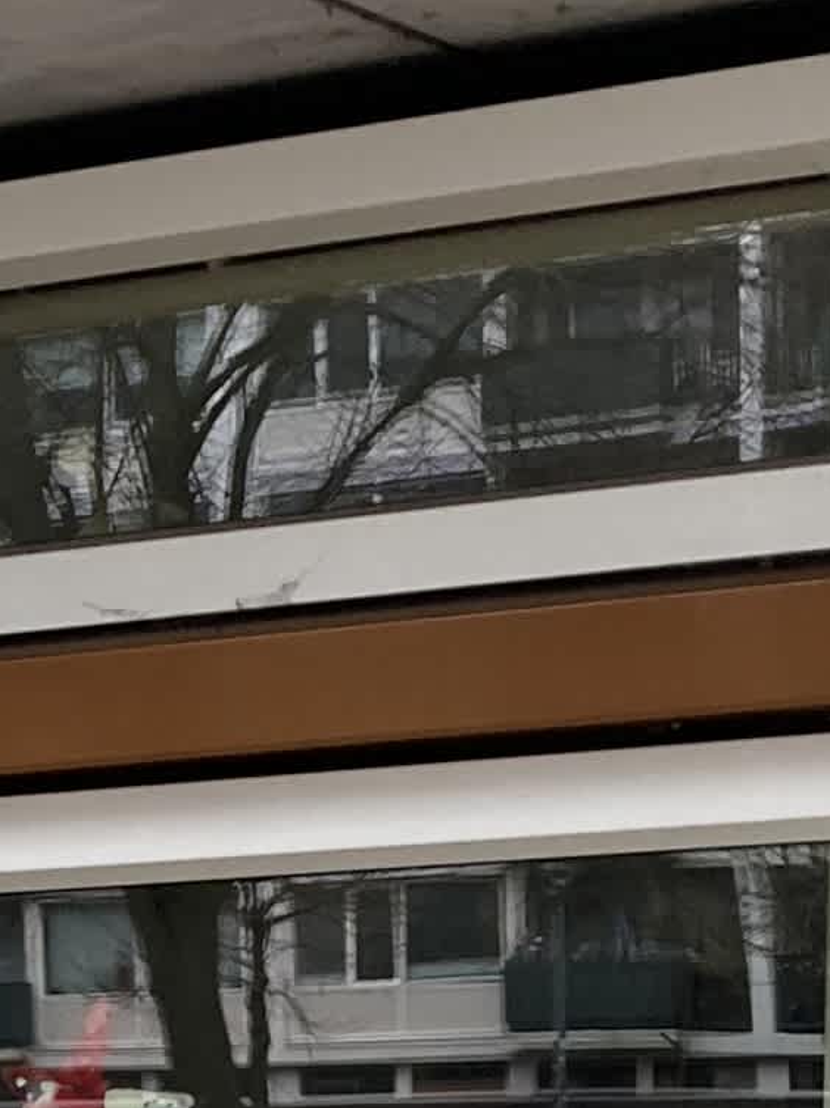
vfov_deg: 12.6
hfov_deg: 9.5
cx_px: -577
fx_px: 4800
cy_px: 1539
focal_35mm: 150
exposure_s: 1/121
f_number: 1.8
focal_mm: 4
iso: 50
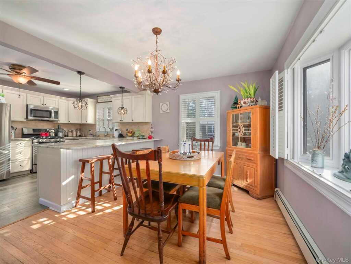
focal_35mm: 14
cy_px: 132
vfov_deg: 85.7
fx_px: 142
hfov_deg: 102.1
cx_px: 176
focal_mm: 7
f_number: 3.2
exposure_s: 1/100
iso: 800
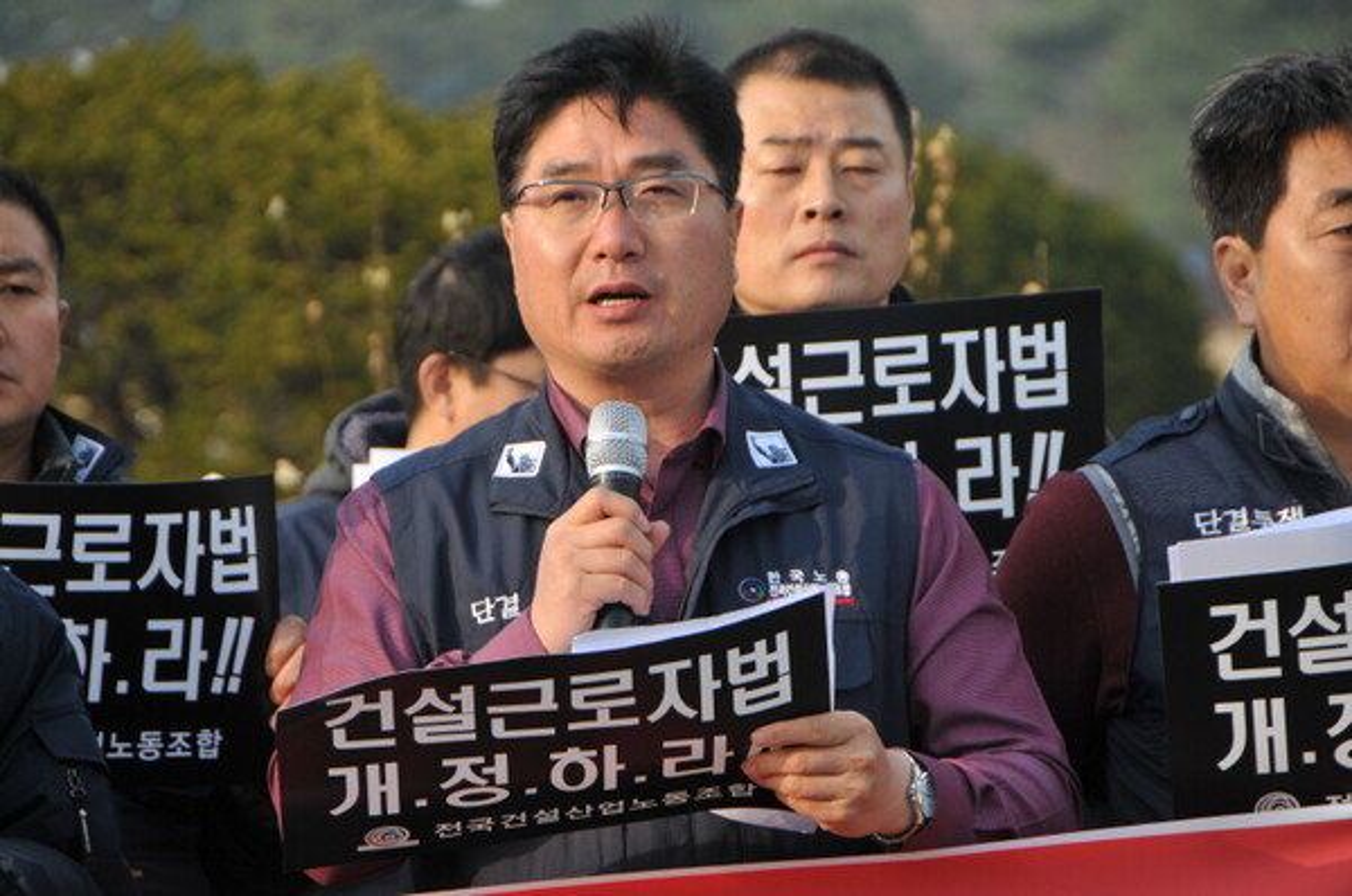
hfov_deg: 8.1
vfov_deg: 5.4
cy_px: 448
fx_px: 9561
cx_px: 676
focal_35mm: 255
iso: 200
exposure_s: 1/250
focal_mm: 170
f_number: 5.6
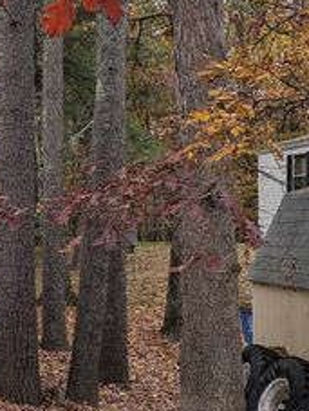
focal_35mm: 70
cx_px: -90
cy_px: 211
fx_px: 833
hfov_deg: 19.4
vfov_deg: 27.8
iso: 40
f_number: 1.85
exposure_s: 1/346
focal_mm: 6.81
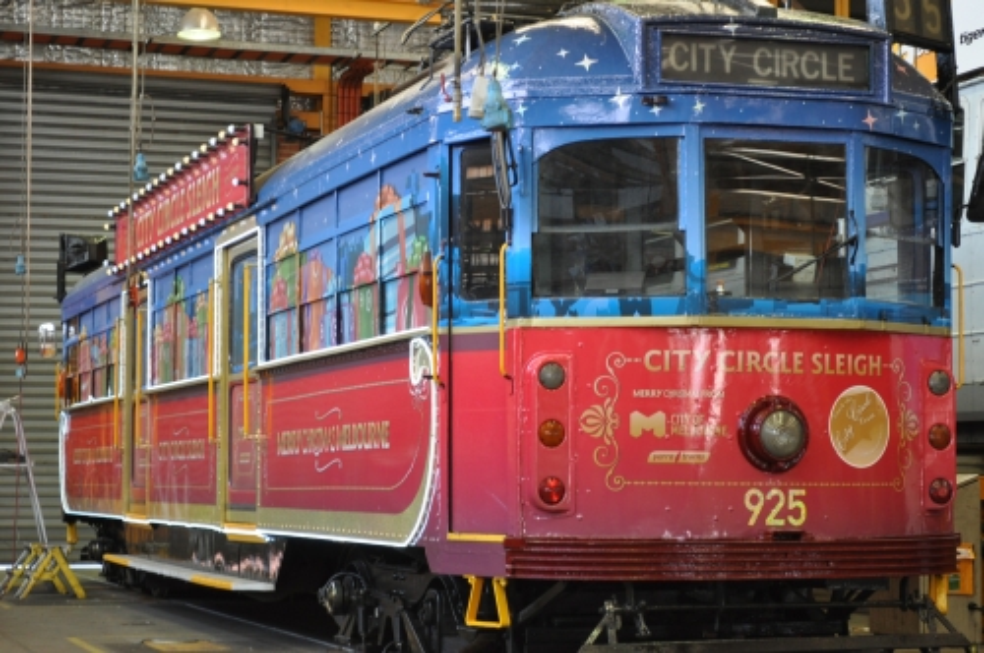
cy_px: 326
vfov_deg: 16.5
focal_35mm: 82
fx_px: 2252
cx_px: 492
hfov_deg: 24.6
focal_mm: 55
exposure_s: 1/50
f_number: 5.6
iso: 800
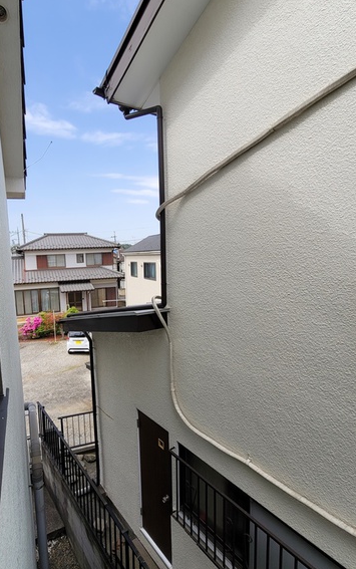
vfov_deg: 94.3
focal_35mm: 17
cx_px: 109
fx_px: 264
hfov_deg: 65.6
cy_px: 291
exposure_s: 1/1160
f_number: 2.2
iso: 64
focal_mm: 2.2
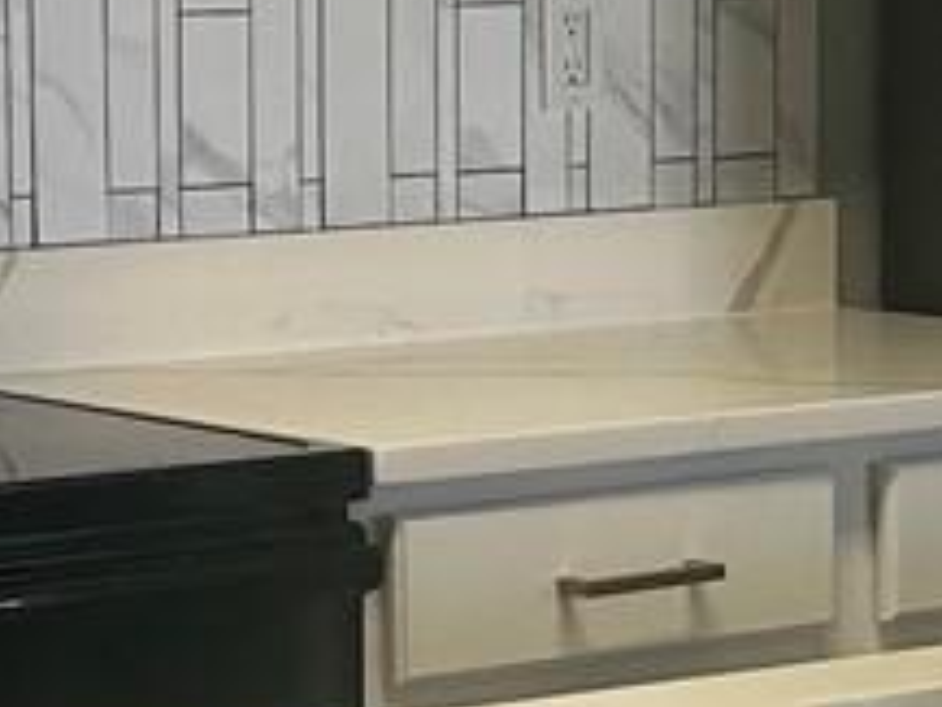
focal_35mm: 192
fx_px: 5228
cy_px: 520
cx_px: 412
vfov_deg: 7.7
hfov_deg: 10.3
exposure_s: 1/120
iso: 100
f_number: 1.5
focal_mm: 5.7
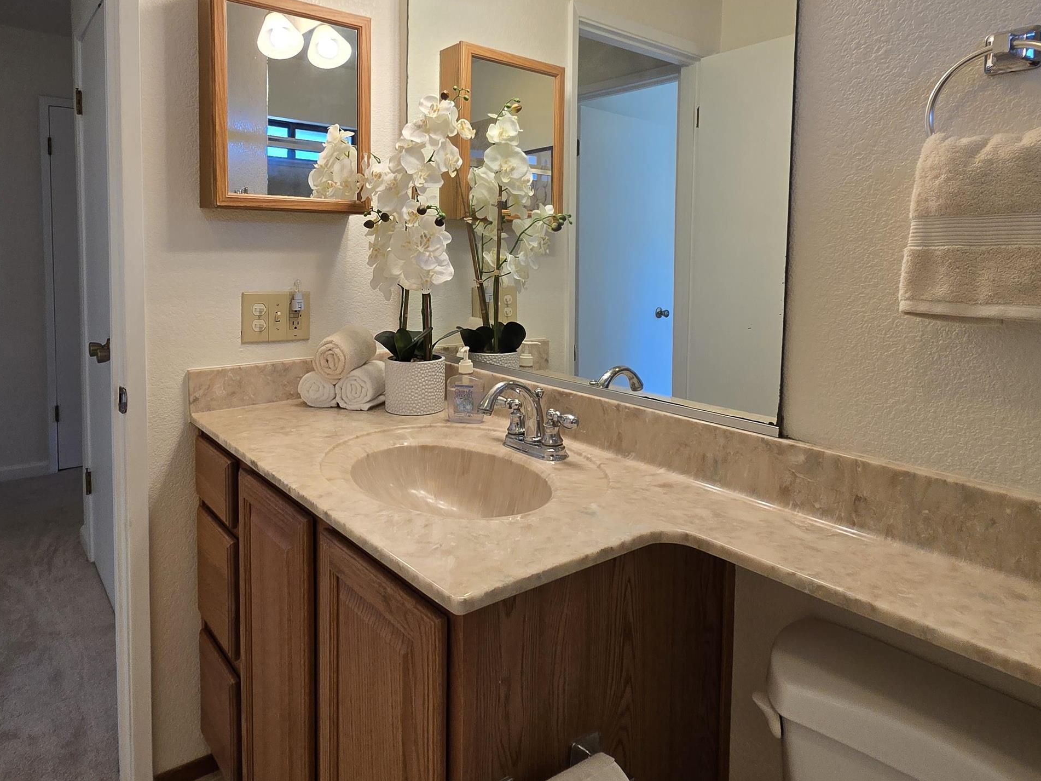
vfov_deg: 62.7
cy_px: 304
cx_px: 494
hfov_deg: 78.9
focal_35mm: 21
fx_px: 631
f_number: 2.2
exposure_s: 1/120
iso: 80
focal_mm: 2.2
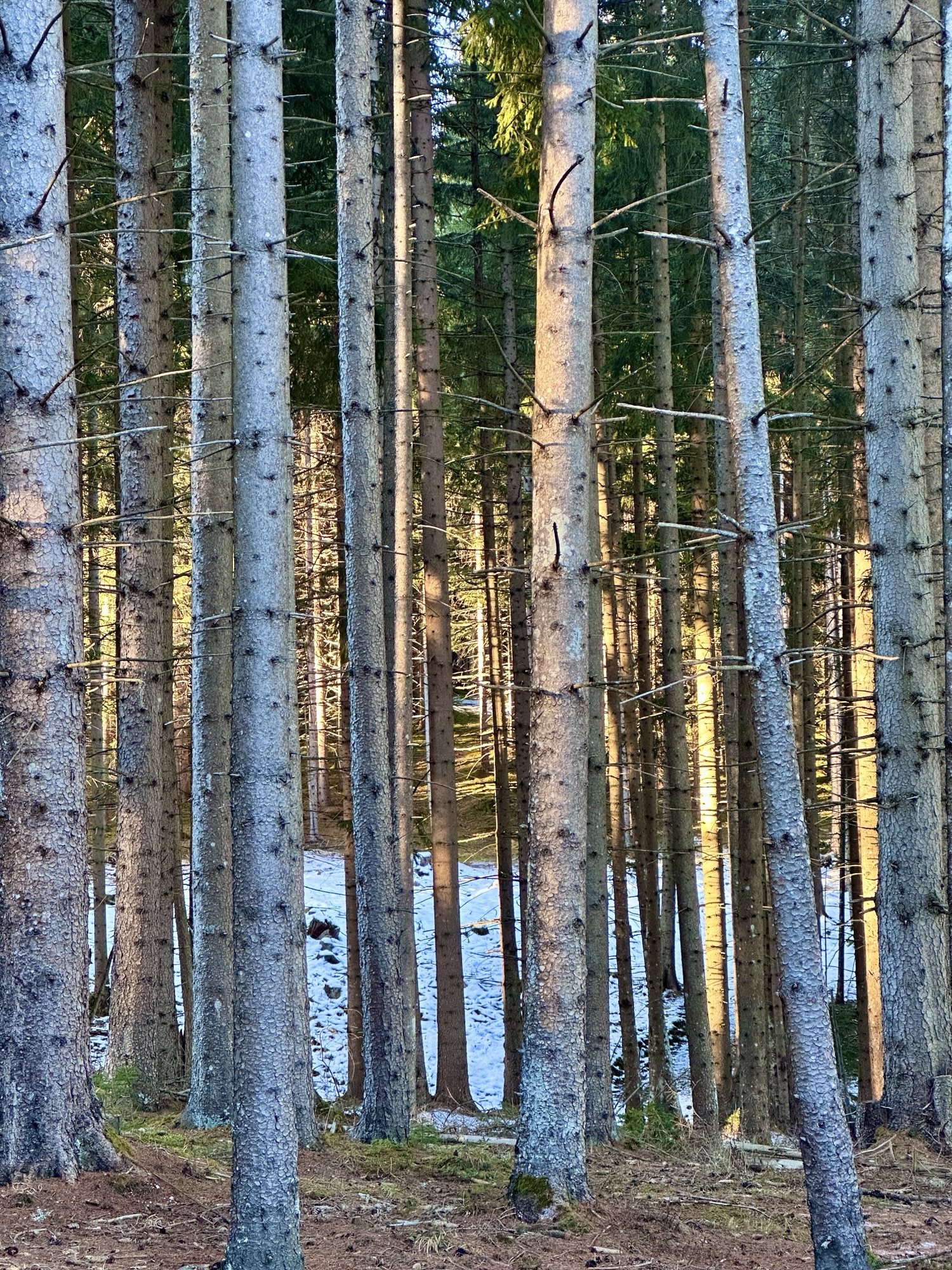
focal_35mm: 77
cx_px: 476
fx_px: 2824
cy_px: 635
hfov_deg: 19.1
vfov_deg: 25.3
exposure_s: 1/60
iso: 320
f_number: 2.8
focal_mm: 9
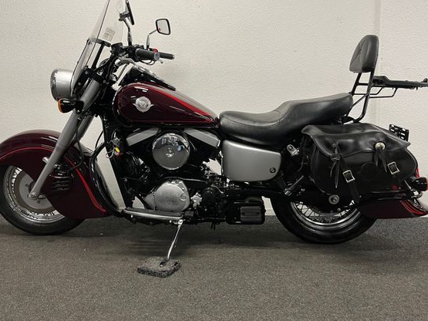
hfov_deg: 59.9
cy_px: 142
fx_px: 371
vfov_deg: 46.7
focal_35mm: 30
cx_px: 201
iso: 80
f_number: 1.6
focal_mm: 5.1
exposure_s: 1/50
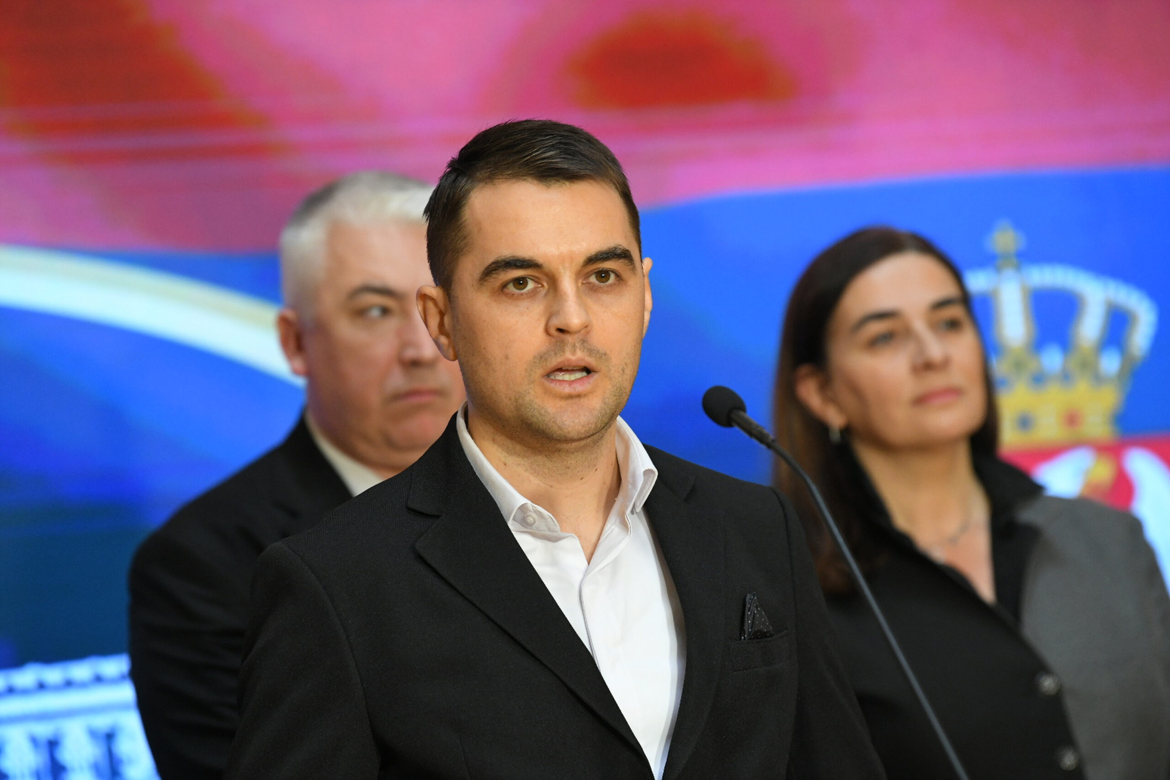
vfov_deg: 6.9
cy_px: 390
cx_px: 585
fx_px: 6500
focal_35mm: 200
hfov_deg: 10.3
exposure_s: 1/320
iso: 3200
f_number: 4
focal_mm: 200
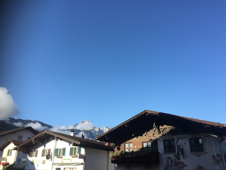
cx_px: 113
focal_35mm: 29
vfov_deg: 48.2
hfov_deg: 61.7
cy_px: 85
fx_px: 189
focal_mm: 4.15
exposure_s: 1/1163
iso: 32
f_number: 2.2
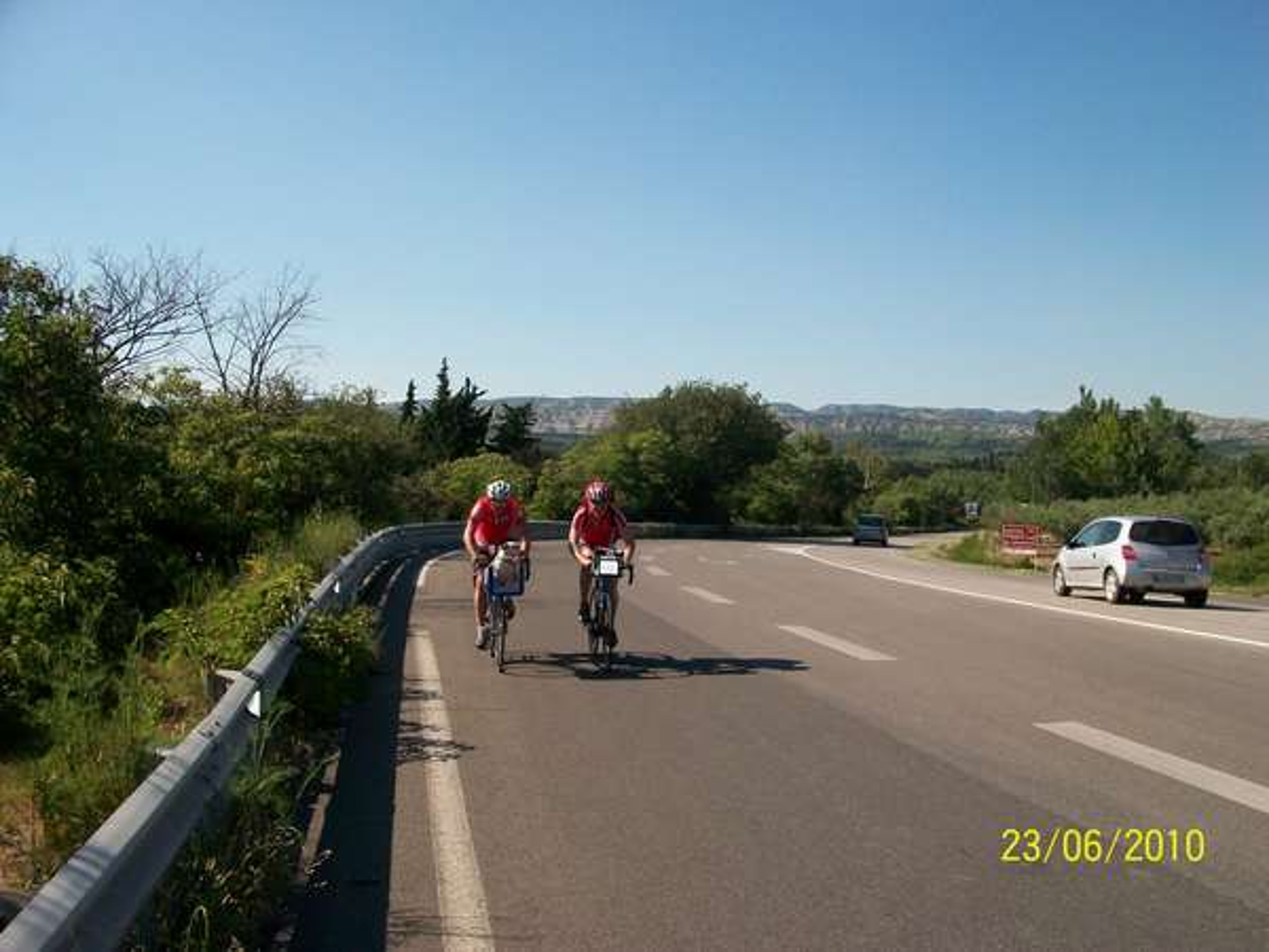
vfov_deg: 41.8
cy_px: 476
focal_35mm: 34
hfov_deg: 54.0
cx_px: 634
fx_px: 1246
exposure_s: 1/400
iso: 80
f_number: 5.5
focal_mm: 5.7
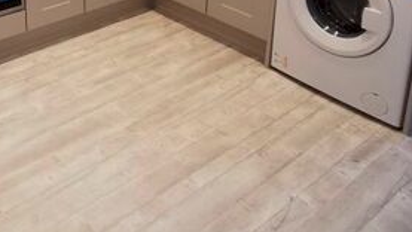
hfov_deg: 43.1
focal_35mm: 44
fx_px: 481
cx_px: 55
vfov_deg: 23.6
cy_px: -78
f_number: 2.2
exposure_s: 1/33.3
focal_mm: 2.35
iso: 200
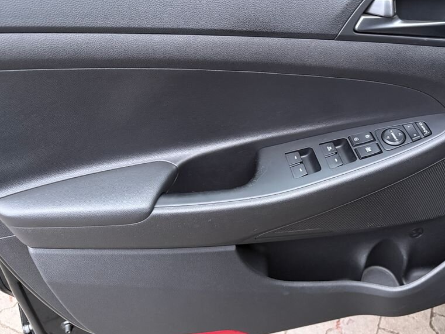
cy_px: 130
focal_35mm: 35
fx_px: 450
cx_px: 271
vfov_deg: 40.5
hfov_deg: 52.2
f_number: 1.6
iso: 640
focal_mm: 5.96
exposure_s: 1/30
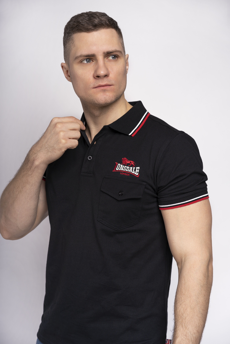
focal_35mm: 55
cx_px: 115
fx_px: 527
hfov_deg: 24.6
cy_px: 172
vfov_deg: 36.2
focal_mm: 55
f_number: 5.6
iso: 100
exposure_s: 1/160
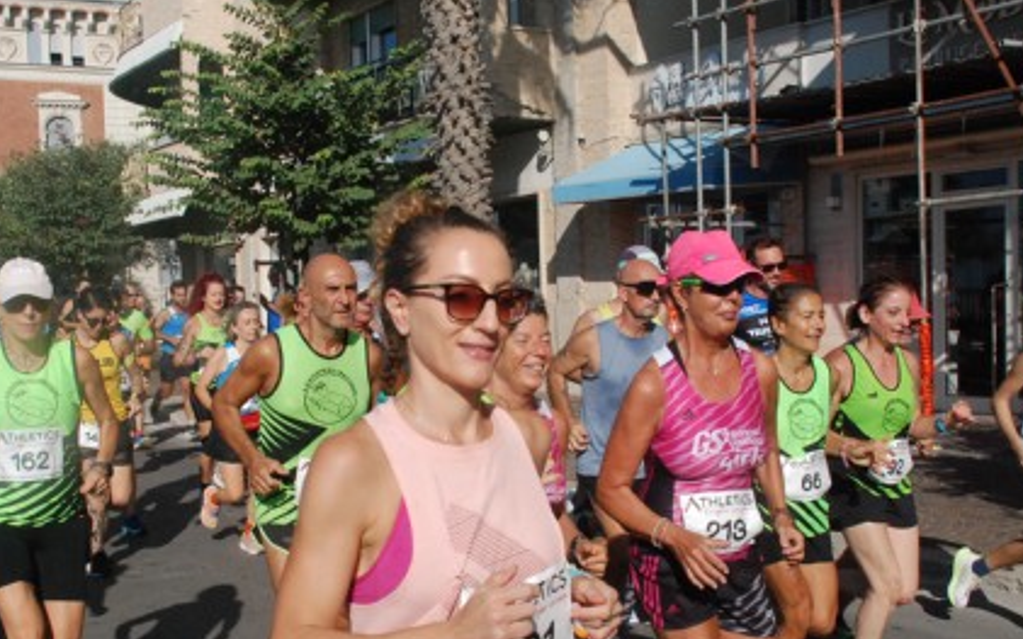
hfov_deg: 41.8
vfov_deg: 26.8
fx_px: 1338
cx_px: 445
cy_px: 395
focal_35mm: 48
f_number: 9
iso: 1000
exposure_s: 1/2000
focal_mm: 22
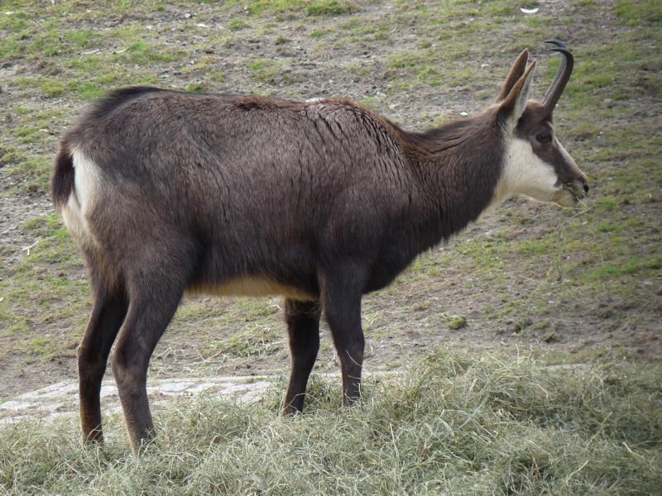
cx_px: 331
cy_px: 248
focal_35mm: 369
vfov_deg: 4.0
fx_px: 7057
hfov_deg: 5.4
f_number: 3.7
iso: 100
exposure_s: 1/100
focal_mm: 46.2
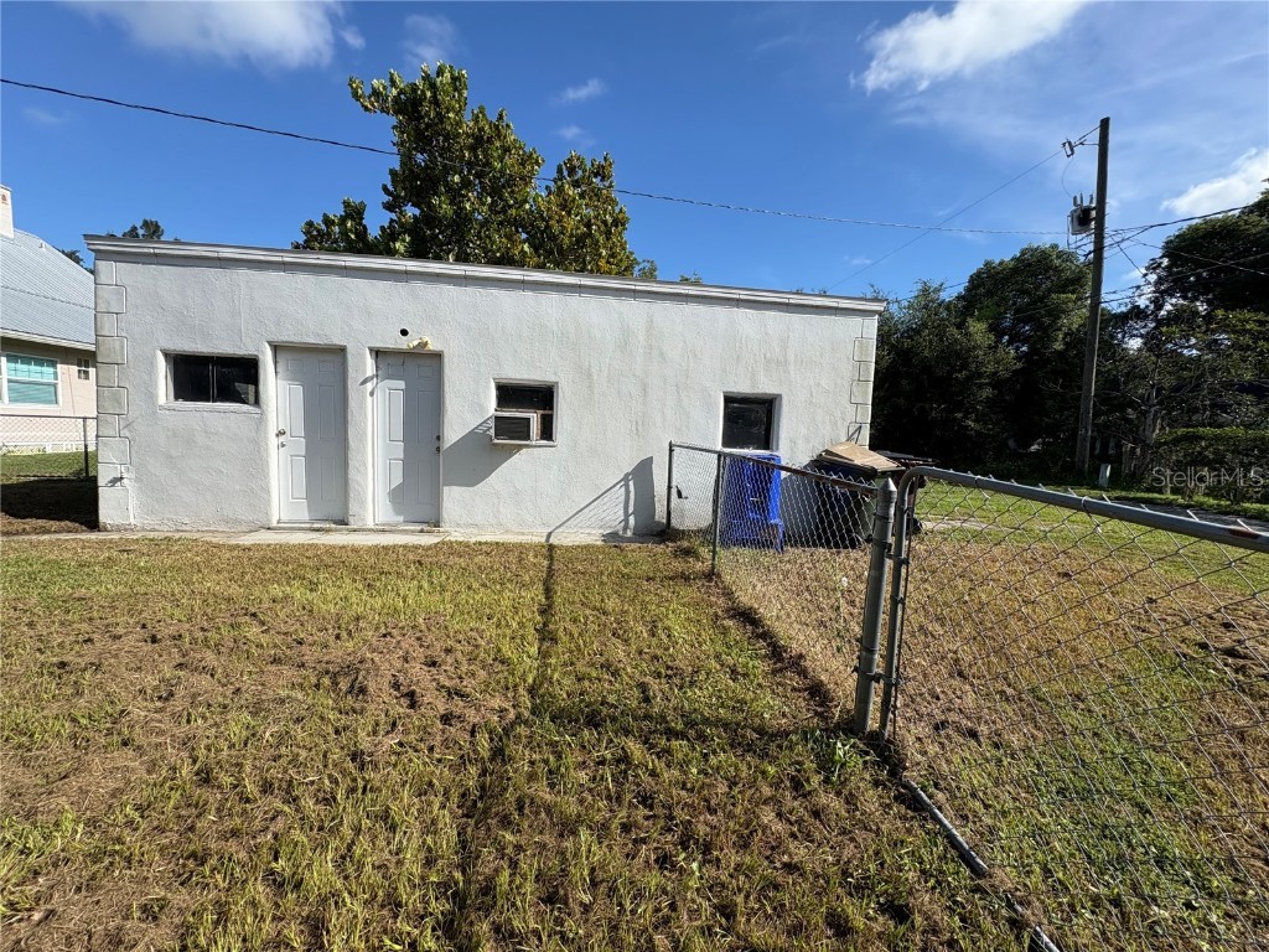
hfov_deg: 102.1
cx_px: 634
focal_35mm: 14
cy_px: 476
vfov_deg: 85.7
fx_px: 513
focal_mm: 2.22
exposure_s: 1/1927
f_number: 2.2
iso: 50
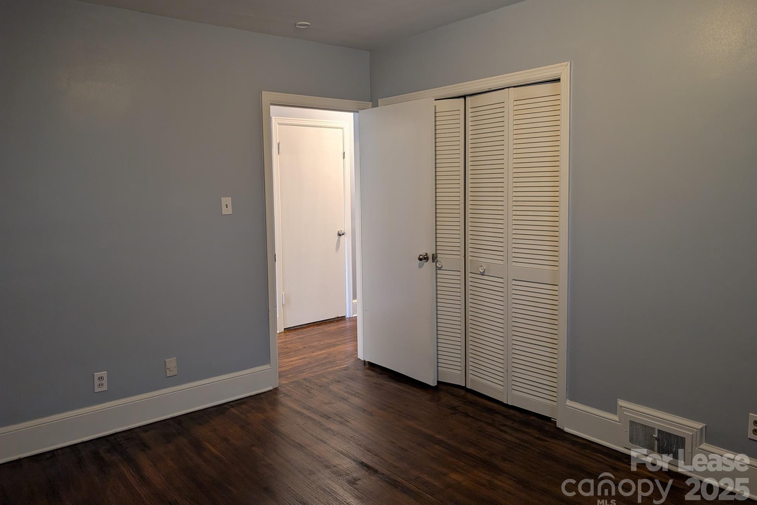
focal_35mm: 26
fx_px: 547
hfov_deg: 69.4
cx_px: 385
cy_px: 225
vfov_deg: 49.5
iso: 215
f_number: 1.68
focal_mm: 6.9
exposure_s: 1/60
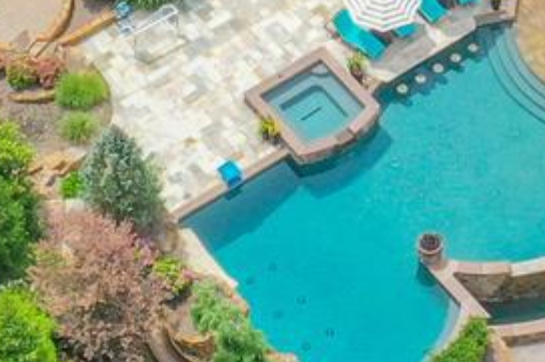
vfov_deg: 6.4
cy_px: -161
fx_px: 3192
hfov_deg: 9.8
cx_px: 262
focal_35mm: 211
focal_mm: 10.26
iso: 100
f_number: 8
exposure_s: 1/40
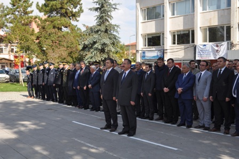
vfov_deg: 34.2
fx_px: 259
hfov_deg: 49.6
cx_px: 120
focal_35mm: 39
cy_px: 80
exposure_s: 1/200
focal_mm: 26
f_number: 9
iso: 200
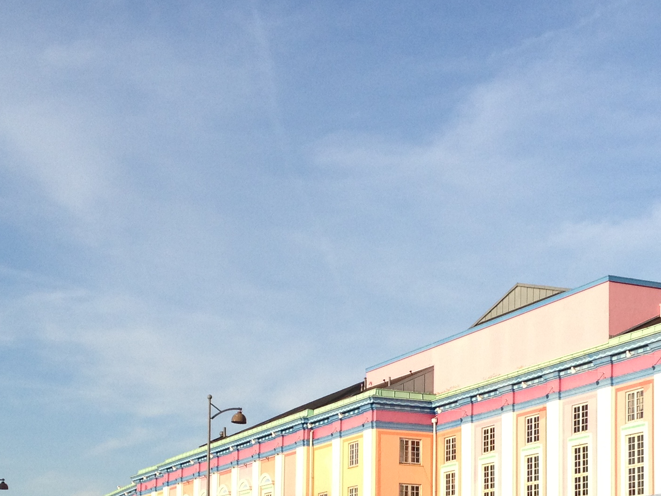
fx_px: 1547
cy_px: 510
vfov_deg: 17.7
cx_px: 429
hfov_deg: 24.0
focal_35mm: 81
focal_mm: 4.28
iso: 64
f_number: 2.4
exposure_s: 1/1151
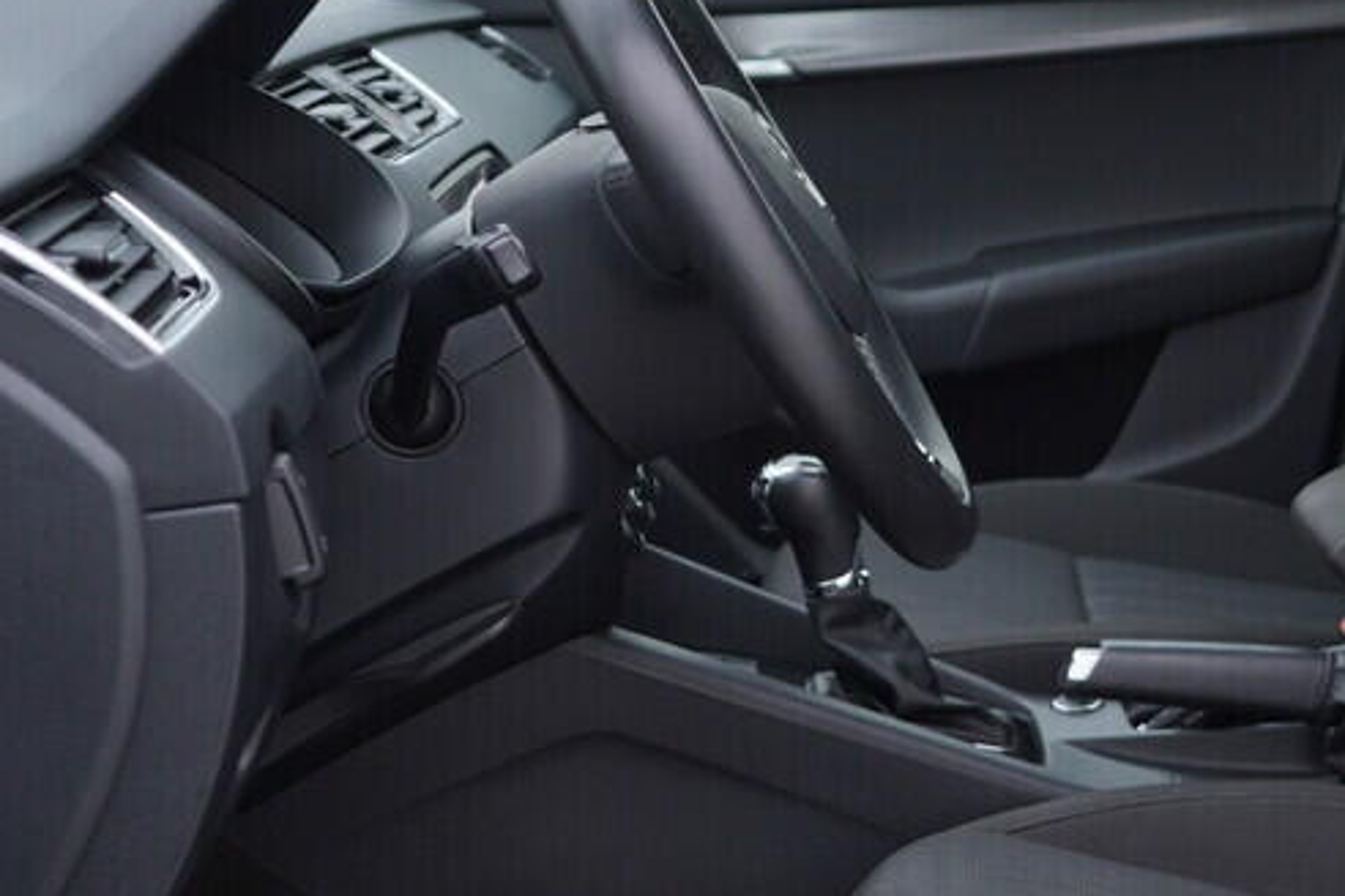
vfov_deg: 18.0
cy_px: 195
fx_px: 2802
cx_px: 1334
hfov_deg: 25.7
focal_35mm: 75
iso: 125
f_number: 3.2
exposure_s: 1/50
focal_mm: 24
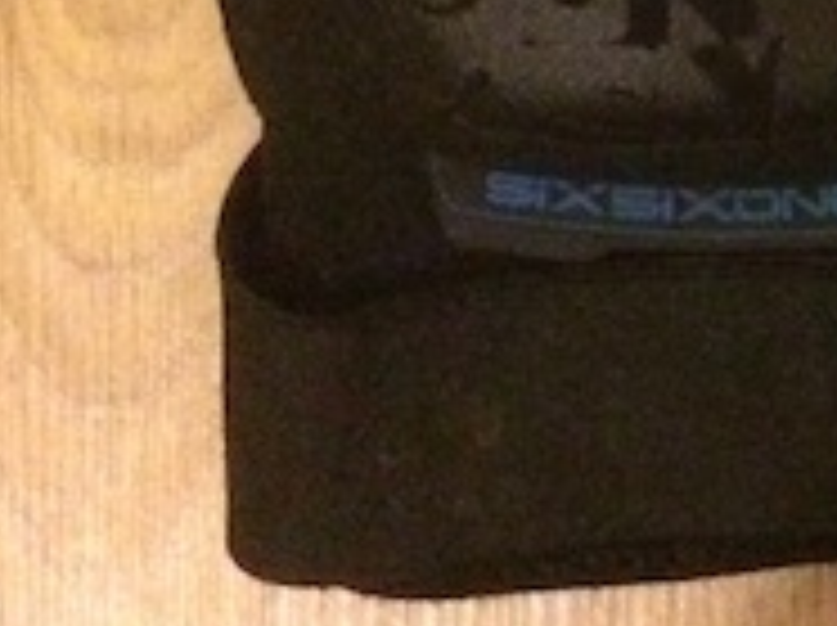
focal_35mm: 125
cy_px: -703
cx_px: 1116
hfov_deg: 15.0
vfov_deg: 10.6
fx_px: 3019
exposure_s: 1/17
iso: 800
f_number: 2.2
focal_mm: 4.15
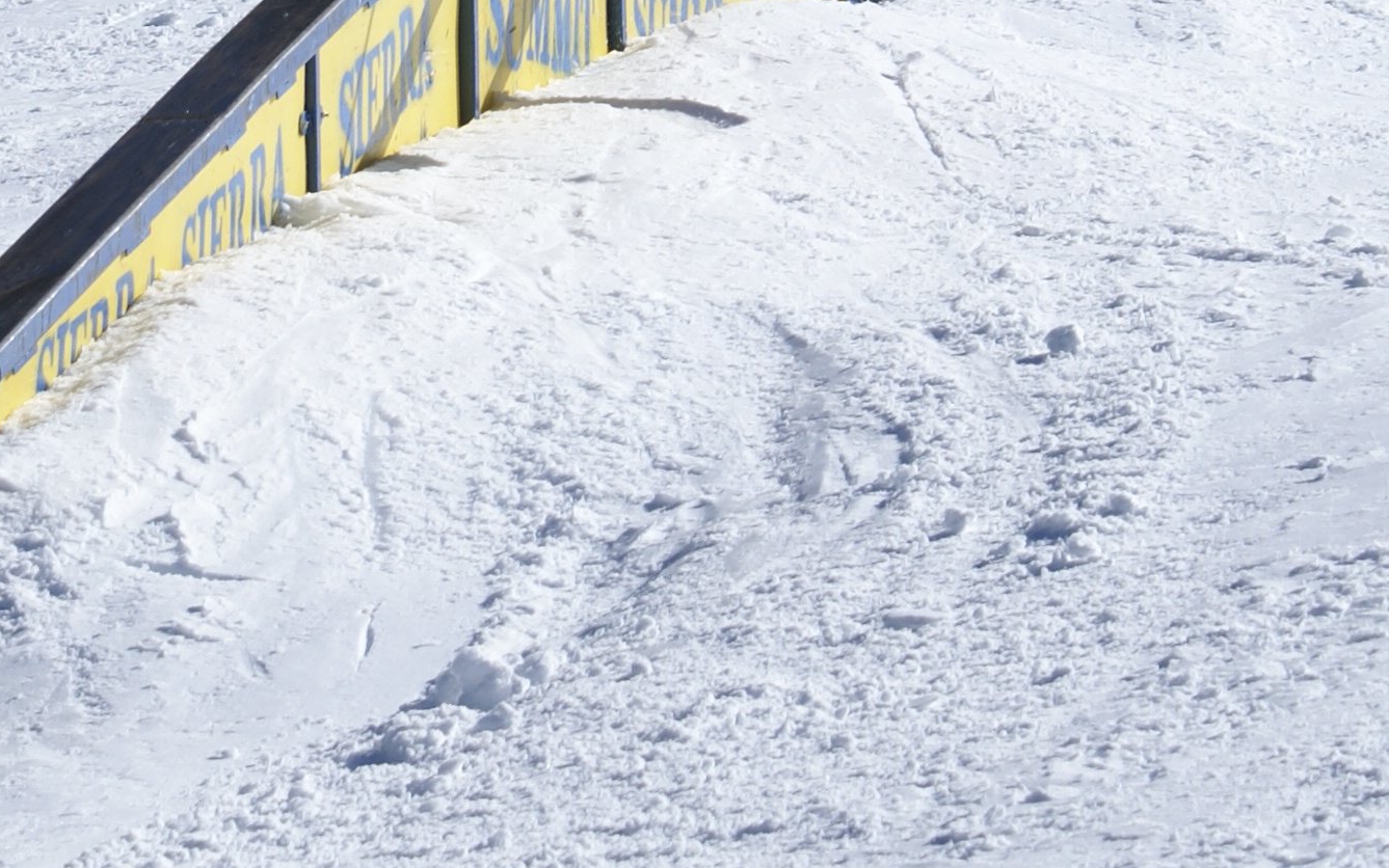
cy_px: -238
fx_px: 10071
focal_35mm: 266
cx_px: 489
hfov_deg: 7.9
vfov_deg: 4.9
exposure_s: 1/320
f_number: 9
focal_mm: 60
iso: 100
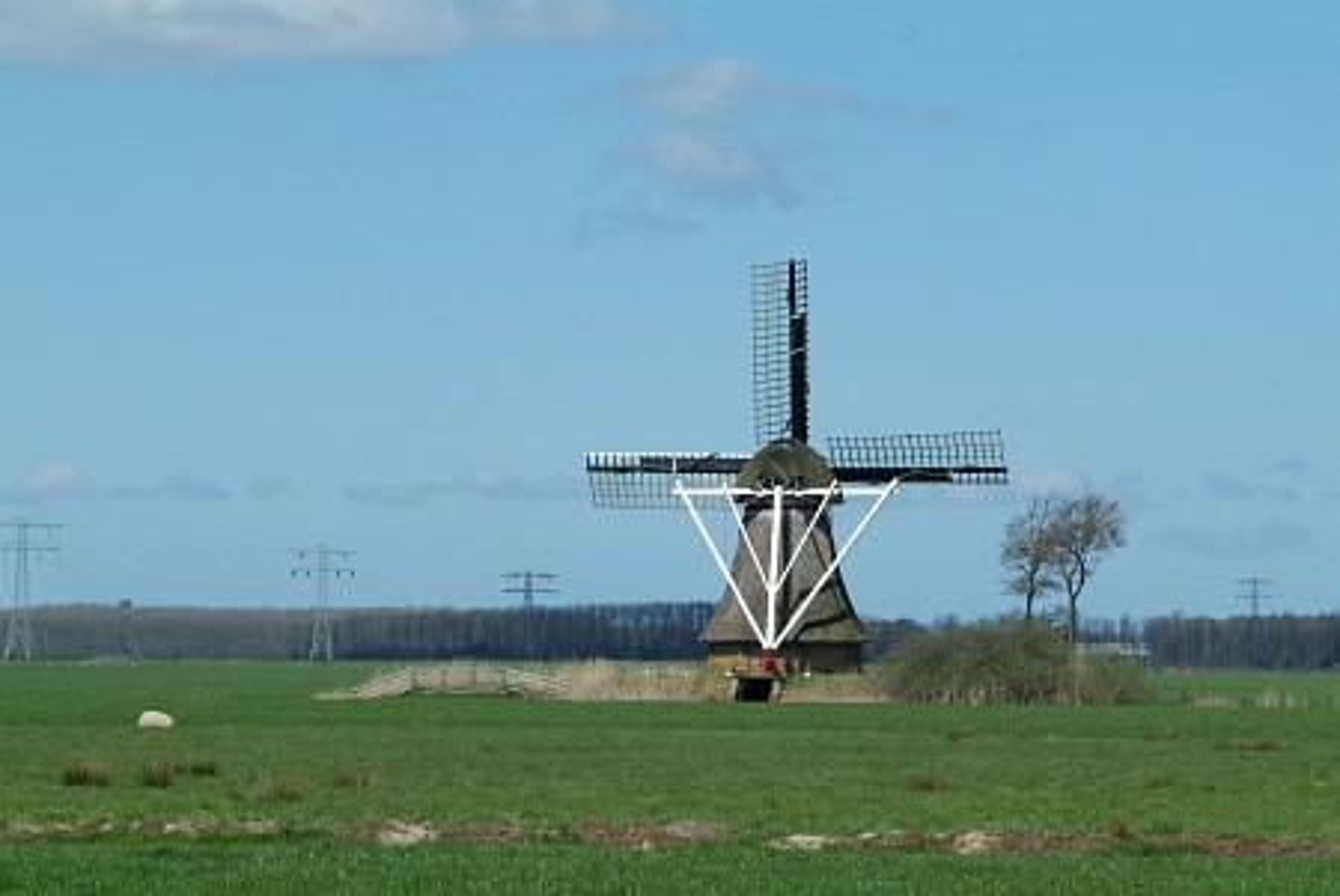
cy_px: 448
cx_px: 670
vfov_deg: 8.2
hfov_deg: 12.2
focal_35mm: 168
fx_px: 6259
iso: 400
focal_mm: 112
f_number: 11
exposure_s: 1/750
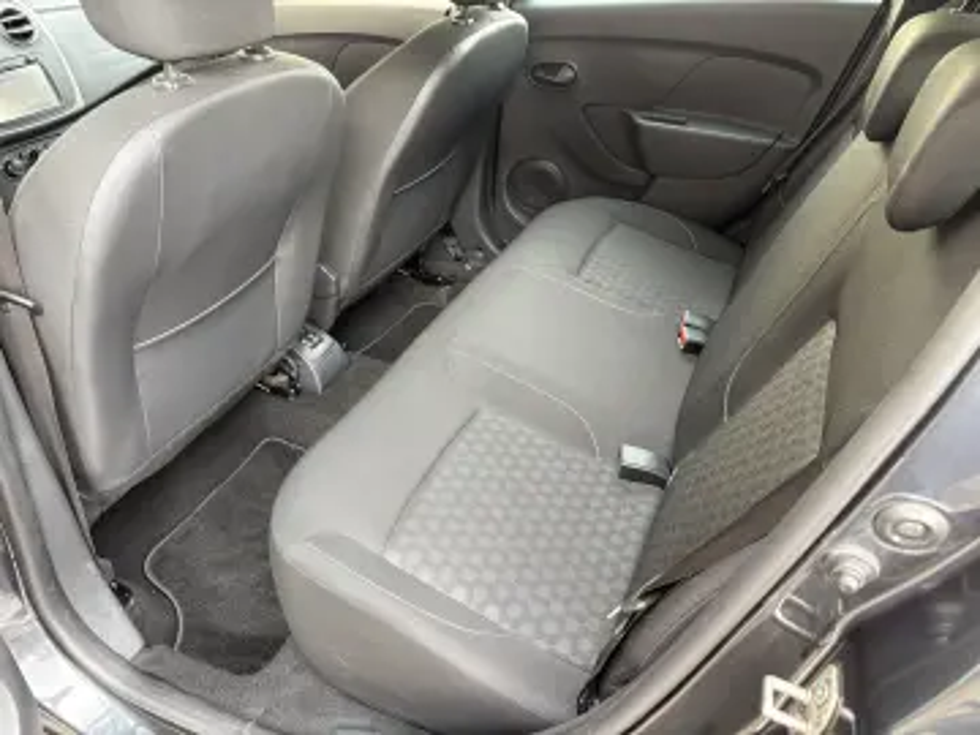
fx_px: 736
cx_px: 490
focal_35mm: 26
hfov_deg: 67.3
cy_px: 368
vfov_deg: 53.1
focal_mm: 5.96
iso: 125
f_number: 1.6
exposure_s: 1/110
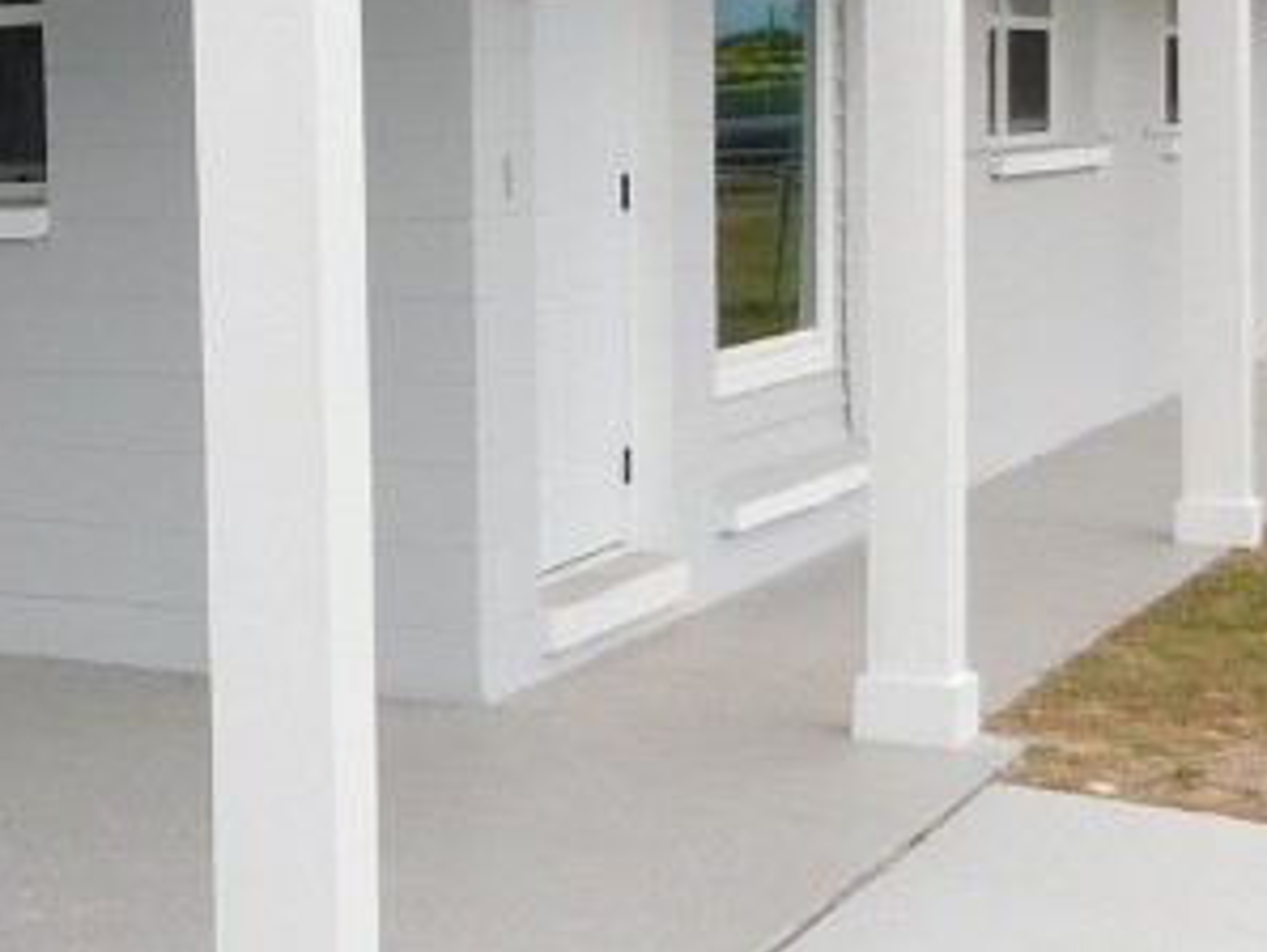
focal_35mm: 79
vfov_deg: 18.6
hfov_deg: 21.7
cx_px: -485
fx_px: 2894
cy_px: 319
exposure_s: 1/500
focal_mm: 4
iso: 125
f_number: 3
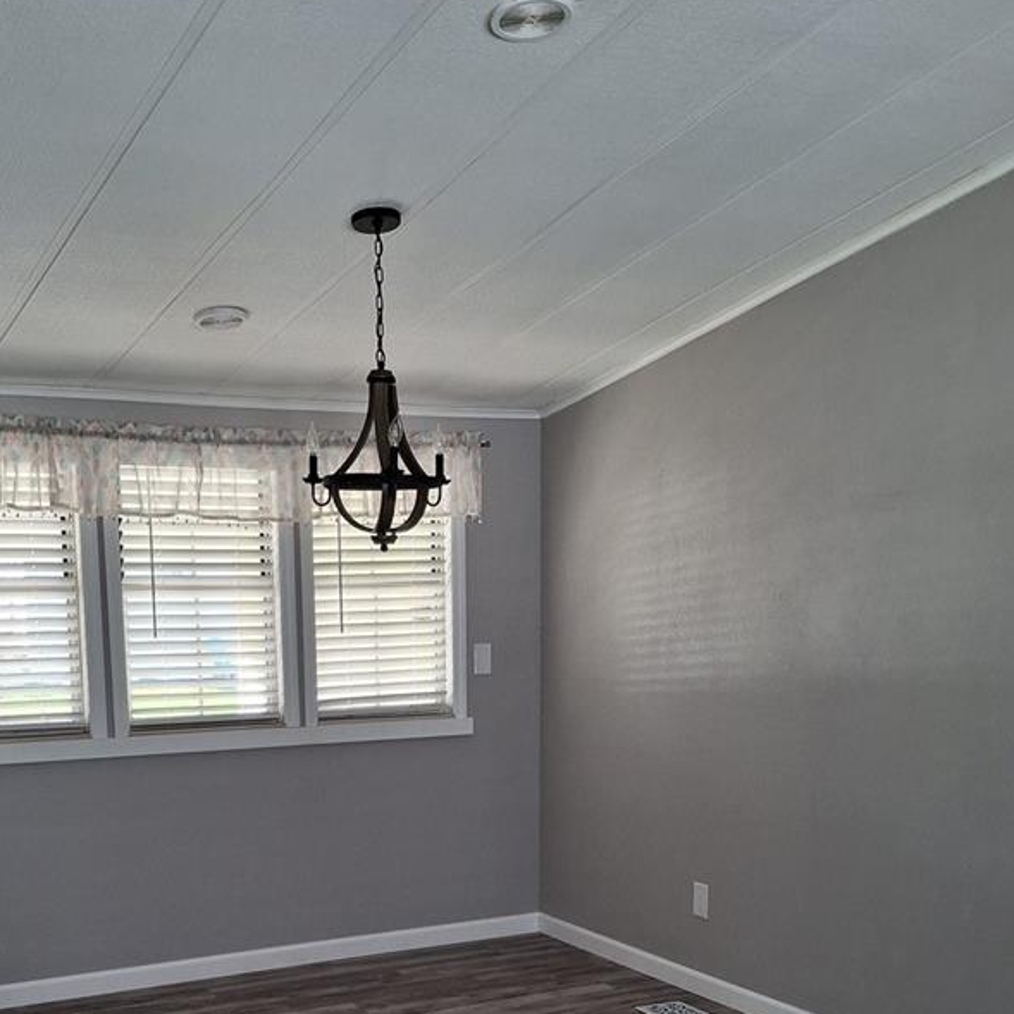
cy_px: 816
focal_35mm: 45
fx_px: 1491
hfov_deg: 37.5
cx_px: 441
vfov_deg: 36.2
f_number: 1.8
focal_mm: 4.69
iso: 50
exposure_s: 1/120
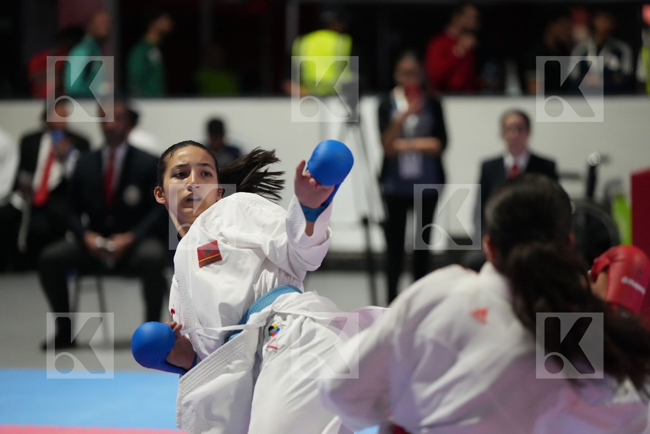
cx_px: 325
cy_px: 217
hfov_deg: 13.9
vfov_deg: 9.3
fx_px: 2672
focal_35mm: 148
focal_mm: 148
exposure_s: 1/800
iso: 8000
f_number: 2.8
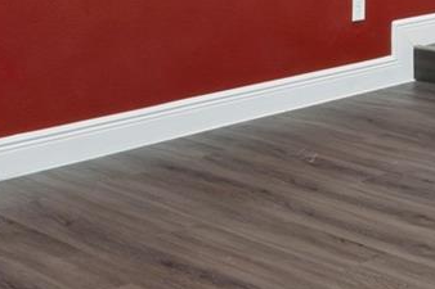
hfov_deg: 20.8
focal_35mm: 92
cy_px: -141
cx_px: 501
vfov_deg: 13.9
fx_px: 1116
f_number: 8
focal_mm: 13
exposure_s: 6
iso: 100
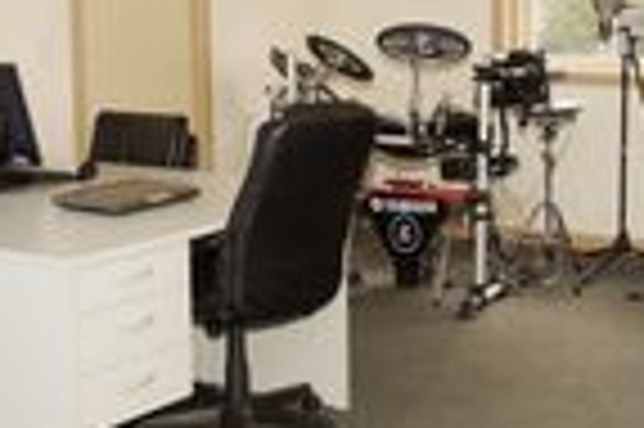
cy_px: 79
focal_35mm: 79
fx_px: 1412
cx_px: 455
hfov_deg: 25.5
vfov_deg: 17.1
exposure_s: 1/60
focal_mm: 16
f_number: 4
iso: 100
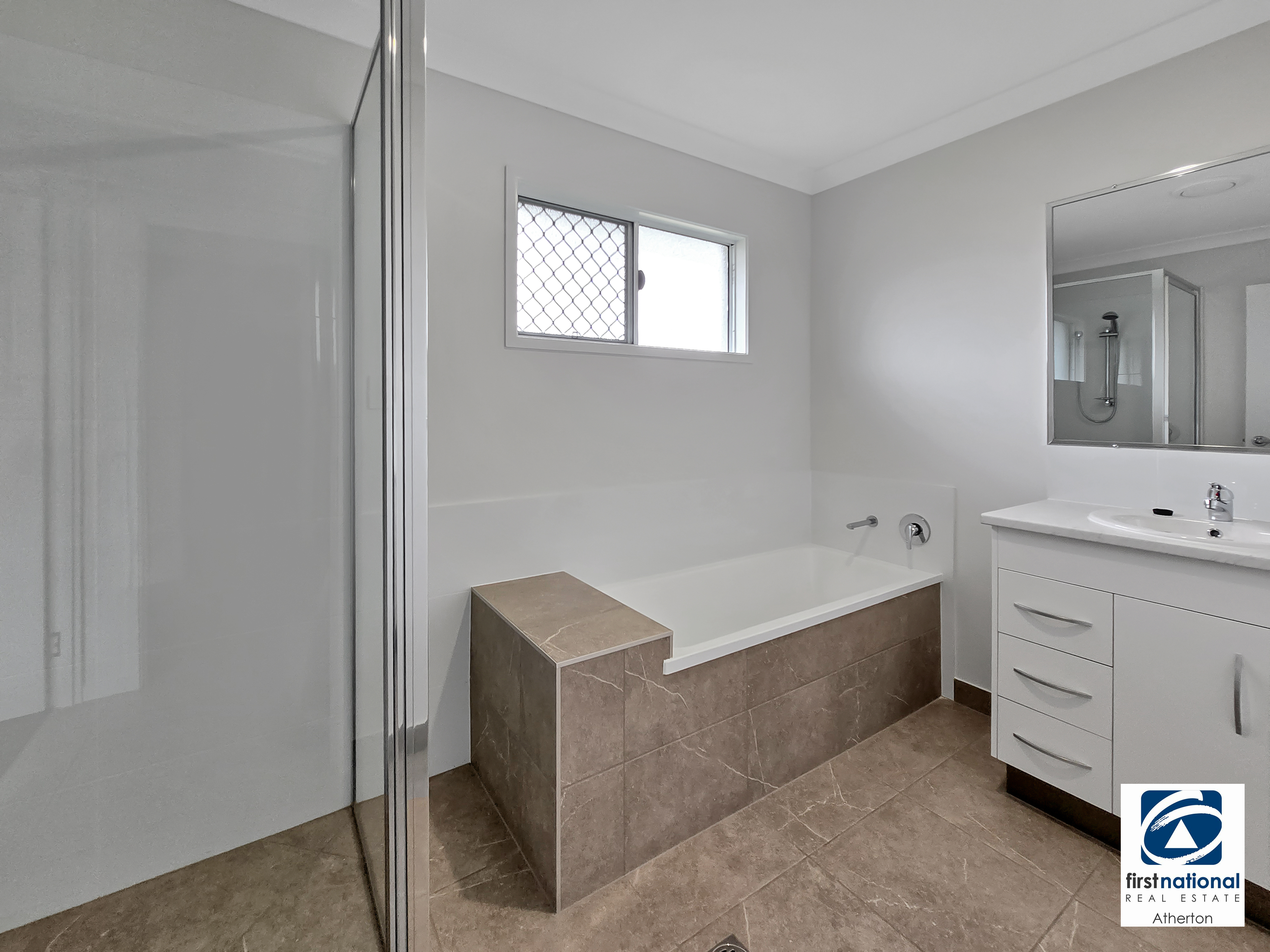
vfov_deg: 89.9
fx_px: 477
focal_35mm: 13
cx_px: 635
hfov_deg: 106.2
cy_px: 476
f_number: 2.2
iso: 64
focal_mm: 2.2
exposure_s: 1/100
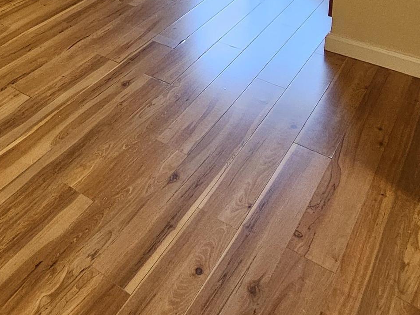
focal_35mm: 42
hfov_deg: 40.6
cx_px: 26
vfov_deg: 26.7
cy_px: -133
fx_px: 510
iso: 320
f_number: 2.2
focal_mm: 2.2
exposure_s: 1/60
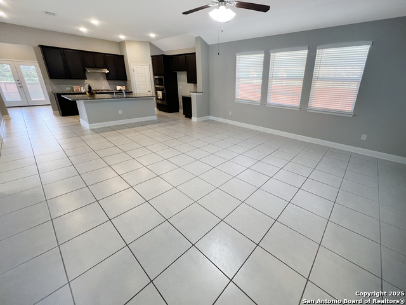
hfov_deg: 106.2
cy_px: 152
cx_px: 203
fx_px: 152
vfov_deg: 89.9
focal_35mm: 13
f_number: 1.8
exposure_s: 1/120
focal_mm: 1.57
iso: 200
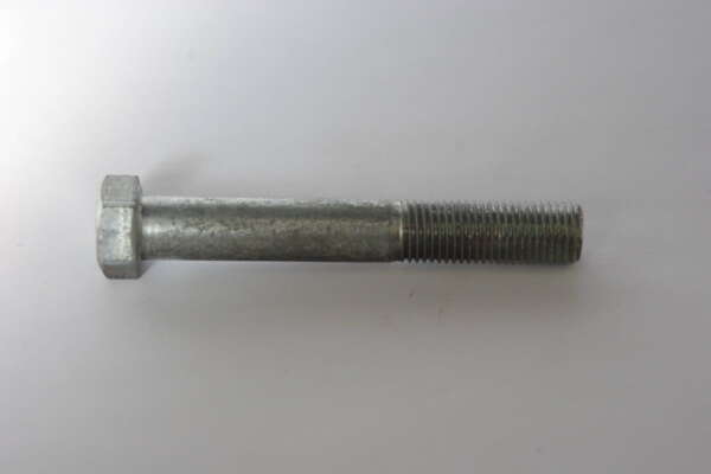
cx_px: 356
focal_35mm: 120
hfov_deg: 17.1
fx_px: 2370
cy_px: 237
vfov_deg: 11.4
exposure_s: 1/45
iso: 800
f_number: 8
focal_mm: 80
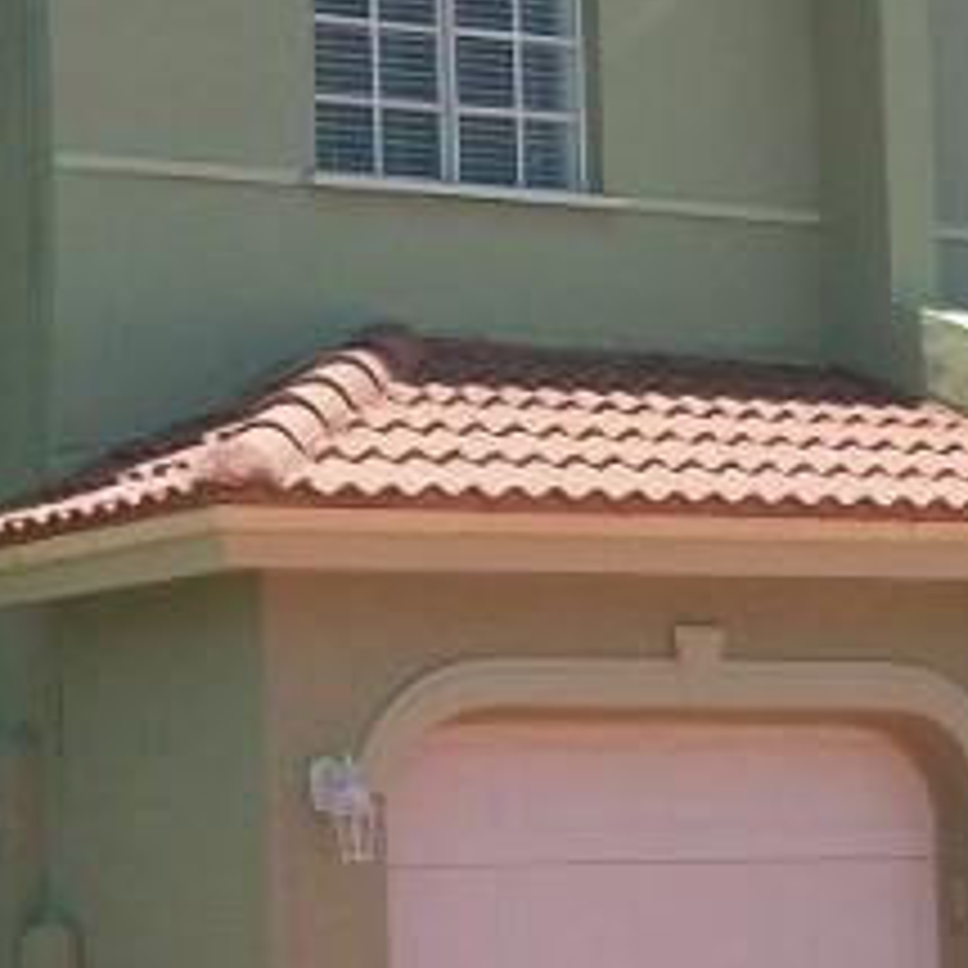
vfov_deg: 12.8
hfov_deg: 12.8
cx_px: 27
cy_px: 900
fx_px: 4271
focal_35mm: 135
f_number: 8.8
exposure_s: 1/125
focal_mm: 5.7
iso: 80
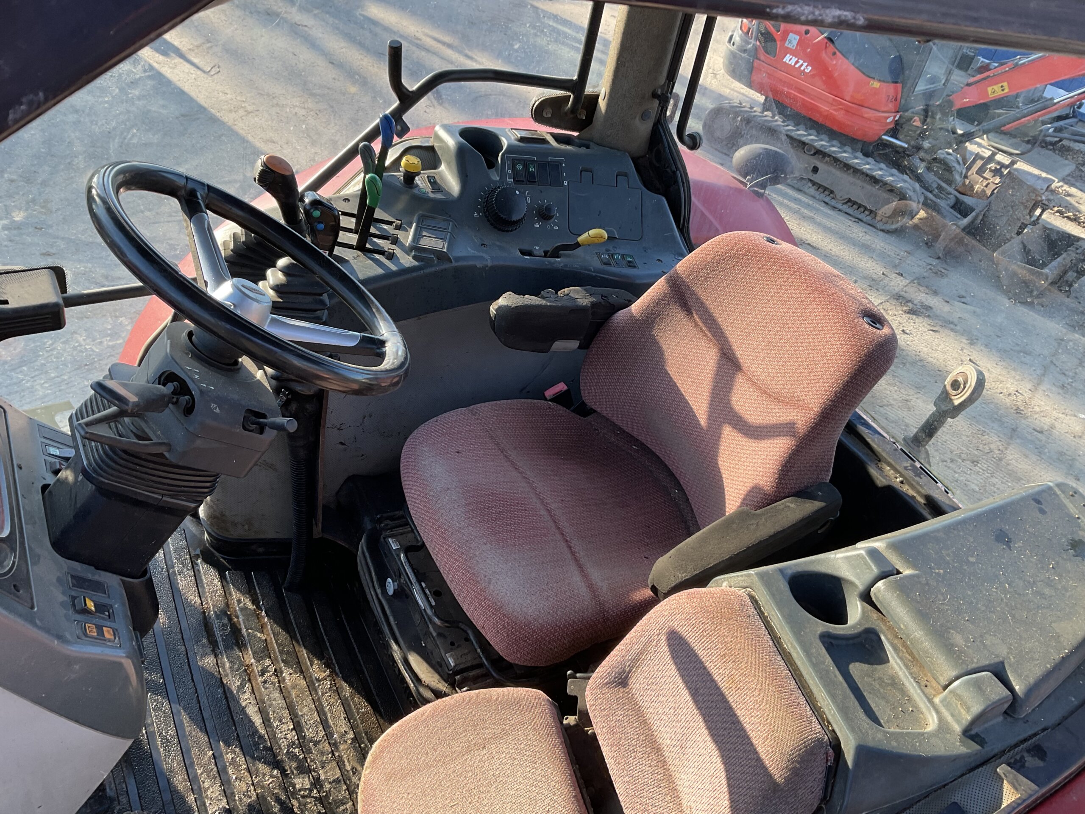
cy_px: 407
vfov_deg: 48.2
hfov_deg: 61.7
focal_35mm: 29
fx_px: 909
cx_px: 542
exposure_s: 1/100
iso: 20
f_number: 1.8
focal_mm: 3
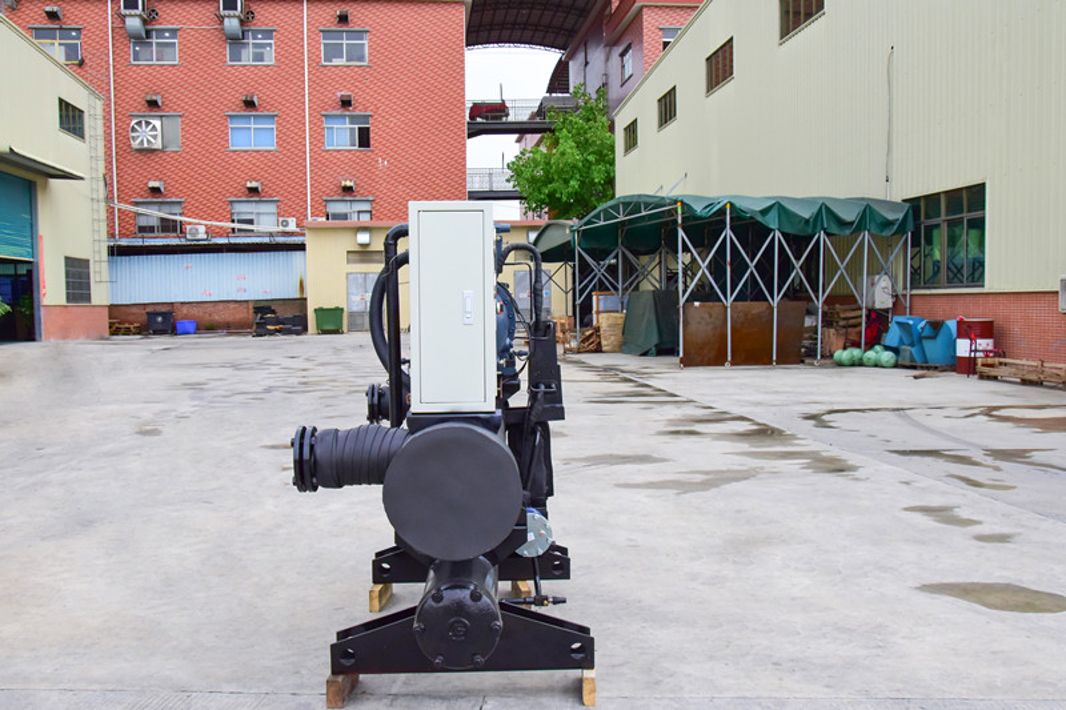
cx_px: 533
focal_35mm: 33
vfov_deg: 40.0
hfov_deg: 57.2
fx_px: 977
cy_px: 355
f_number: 13
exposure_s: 1/640
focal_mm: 22
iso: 2000
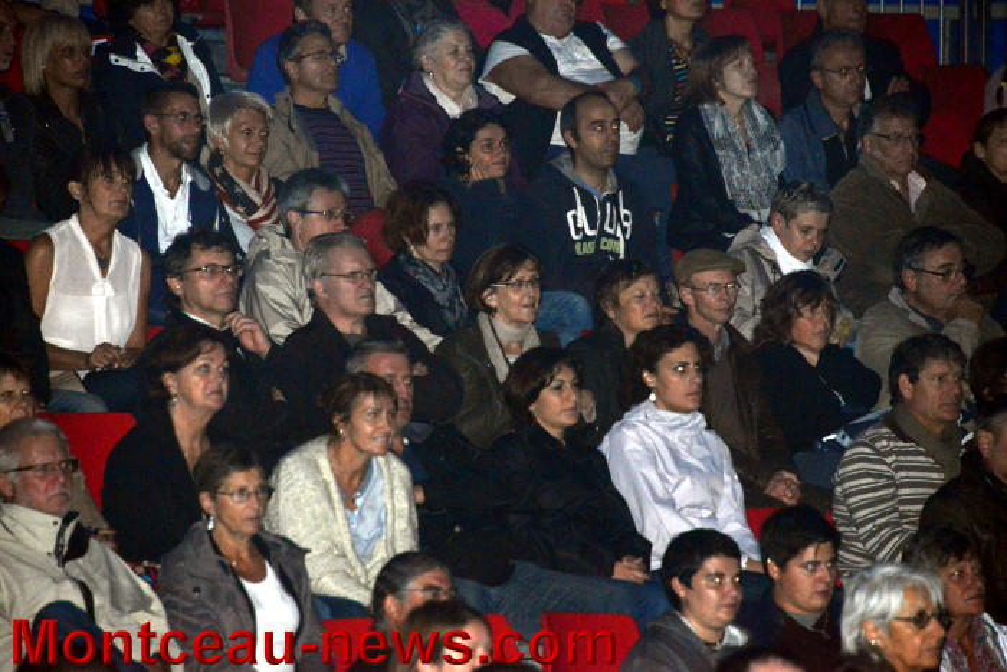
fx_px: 8393
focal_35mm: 300
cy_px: 336
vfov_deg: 4.6
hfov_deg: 6.9
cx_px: 504
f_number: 8
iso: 6400
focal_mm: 300
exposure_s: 1/250
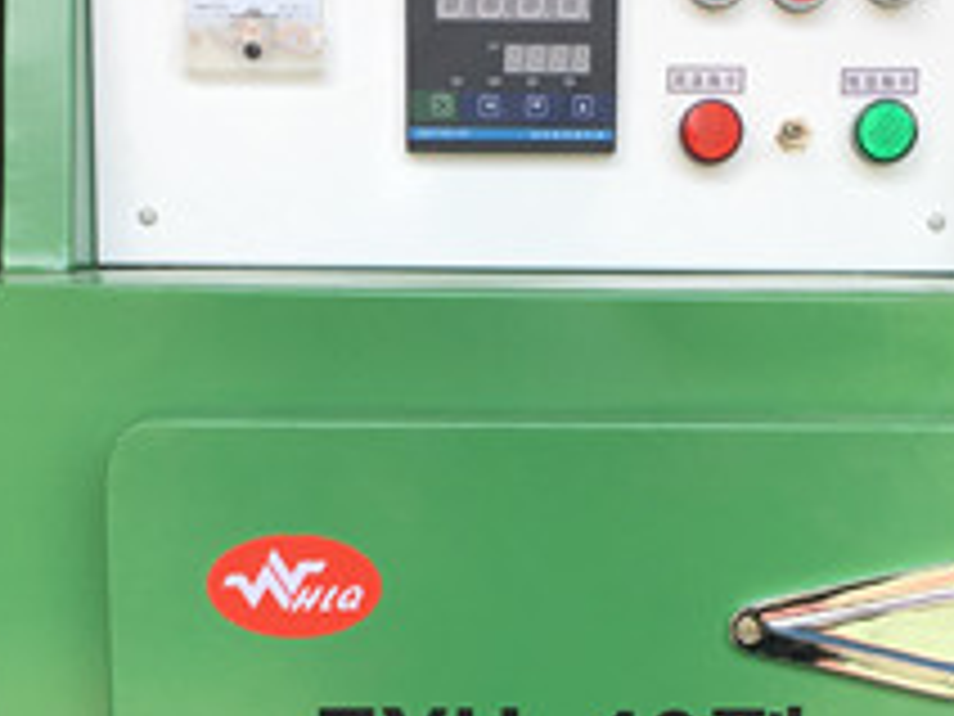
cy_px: 671
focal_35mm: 82
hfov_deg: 23.8
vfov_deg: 17.7
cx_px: 495
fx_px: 2260
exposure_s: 1/333
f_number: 2.2
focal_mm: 4.15
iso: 25
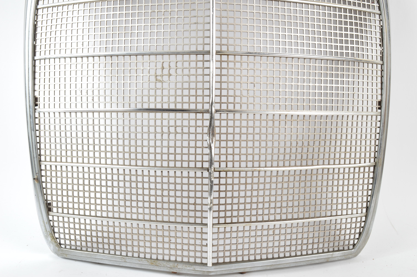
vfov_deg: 35.4
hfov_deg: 51.3
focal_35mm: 38
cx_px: 208
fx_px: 434
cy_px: 138
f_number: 11
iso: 100
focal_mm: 25
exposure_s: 1/100
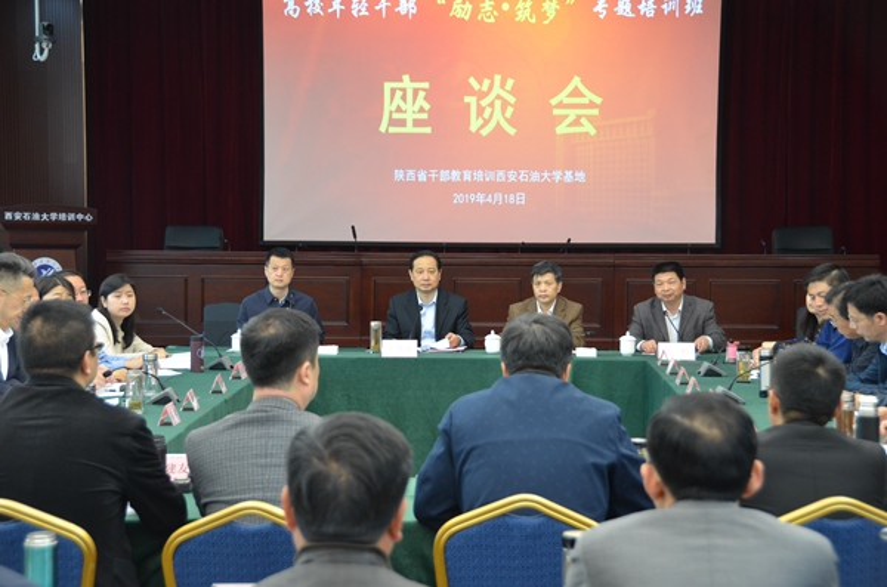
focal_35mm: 75
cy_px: 294
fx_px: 1844
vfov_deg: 18.1
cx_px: 444
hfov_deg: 27.1
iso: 1000
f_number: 4.8
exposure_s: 1/50
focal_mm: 50
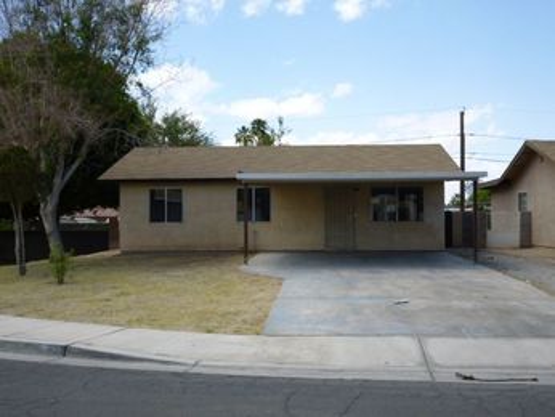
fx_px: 658
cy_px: 208
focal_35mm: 41
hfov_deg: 45.7
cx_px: 278
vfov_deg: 35.2
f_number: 3.7
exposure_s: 1/640
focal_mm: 7.3
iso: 100
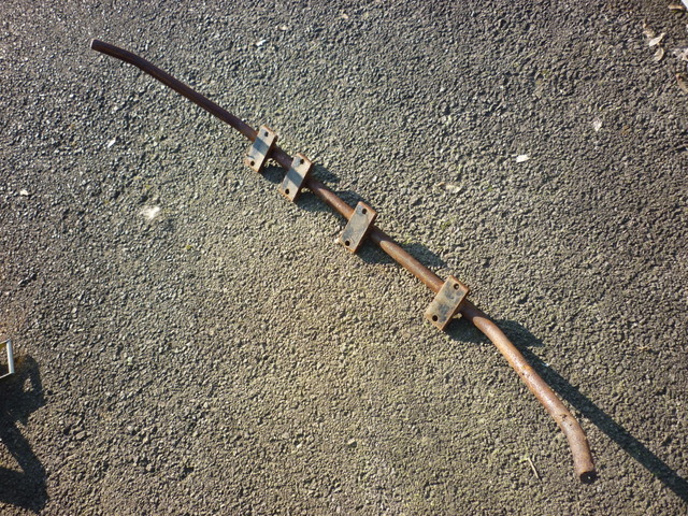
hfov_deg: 55.4
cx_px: 344
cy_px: 258
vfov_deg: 42.9
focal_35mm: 33
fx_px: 656
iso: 80
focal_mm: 5.5
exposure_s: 1/250
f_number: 2.8
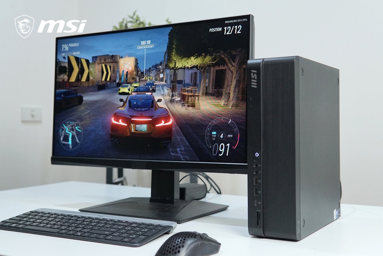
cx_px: 192
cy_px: 128
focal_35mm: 45
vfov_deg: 29.9
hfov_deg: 43.6
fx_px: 479
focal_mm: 30
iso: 1250
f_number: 3.5
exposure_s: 1/320
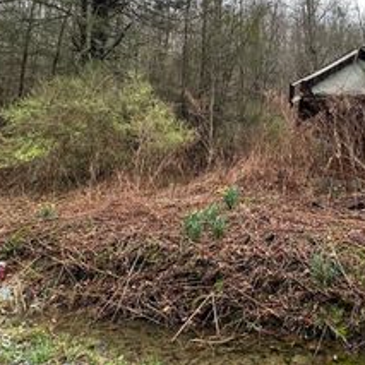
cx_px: 263
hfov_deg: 60.3
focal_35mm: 25
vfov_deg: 59.5
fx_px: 298
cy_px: 90
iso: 40
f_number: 2.2
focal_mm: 2.22
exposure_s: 1/314
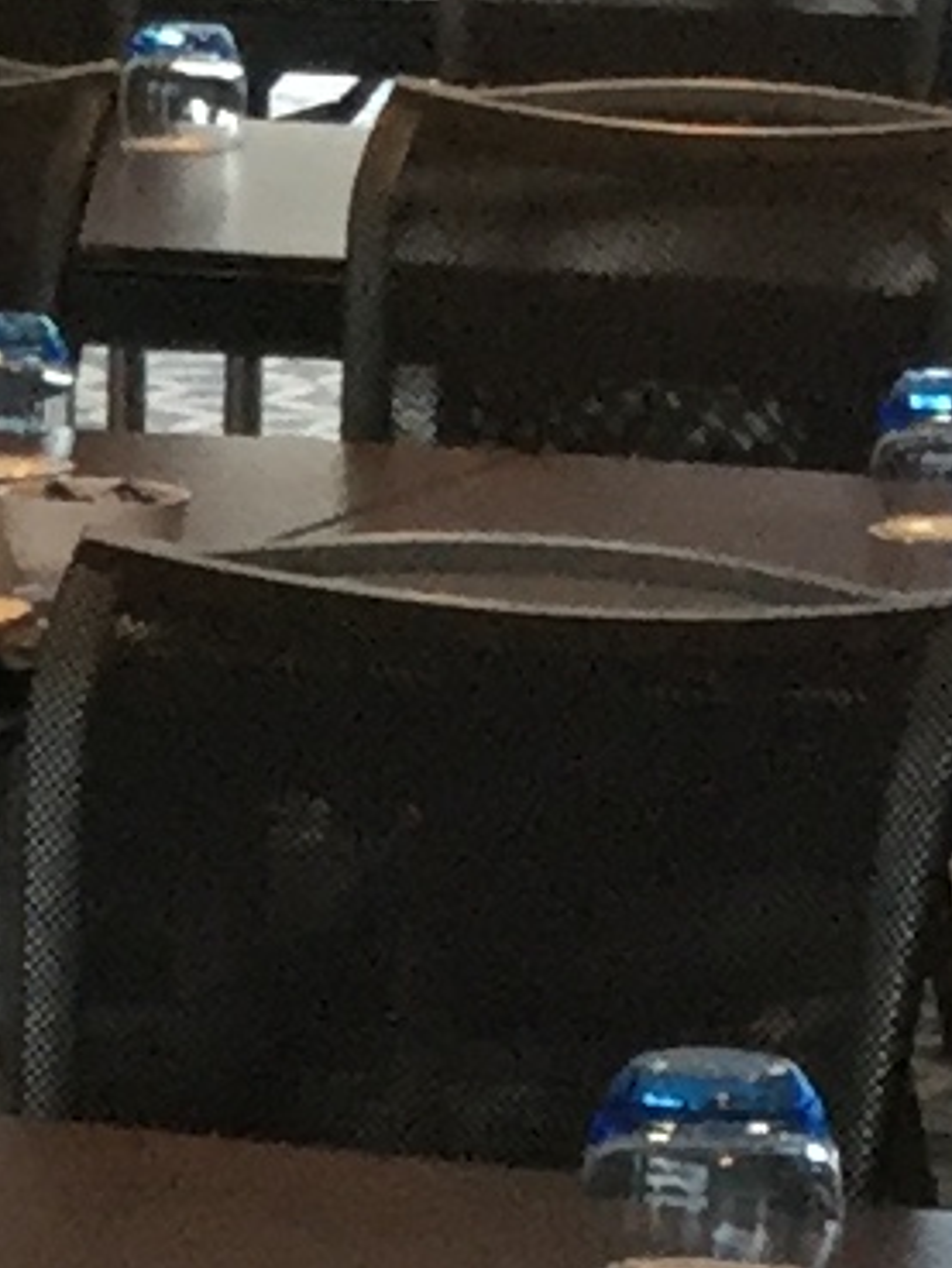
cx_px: -1677
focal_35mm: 274
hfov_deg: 5.2
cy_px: 698
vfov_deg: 7.2
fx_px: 10041
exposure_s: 1/33
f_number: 2.4
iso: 40
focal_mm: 3.3
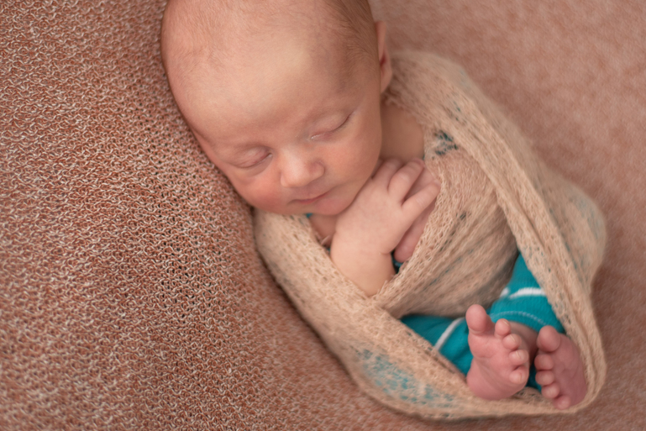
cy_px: 152
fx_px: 1400
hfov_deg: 26.0
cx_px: 328
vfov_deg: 17.5
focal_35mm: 78
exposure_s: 1/400
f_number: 2
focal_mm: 50
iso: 200
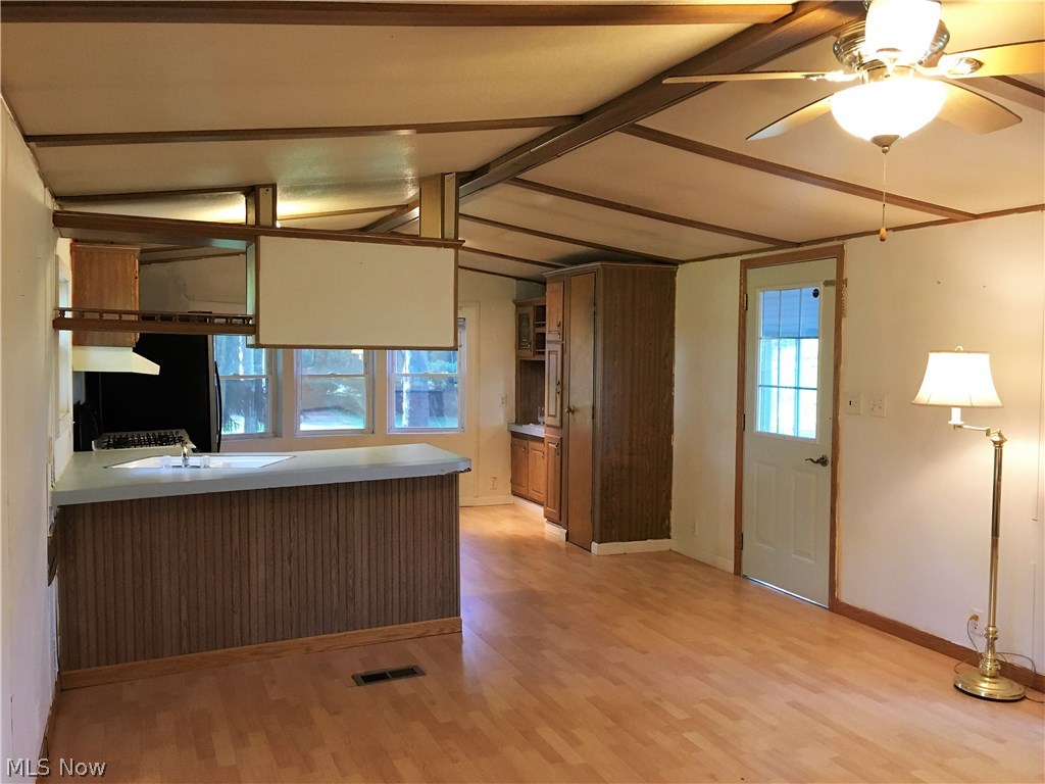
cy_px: 392
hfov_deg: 61.7
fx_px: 875
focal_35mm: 29
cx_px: 522
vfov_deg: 48.2
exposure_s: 1/30
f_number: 2.2
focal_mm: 4.15
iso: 160
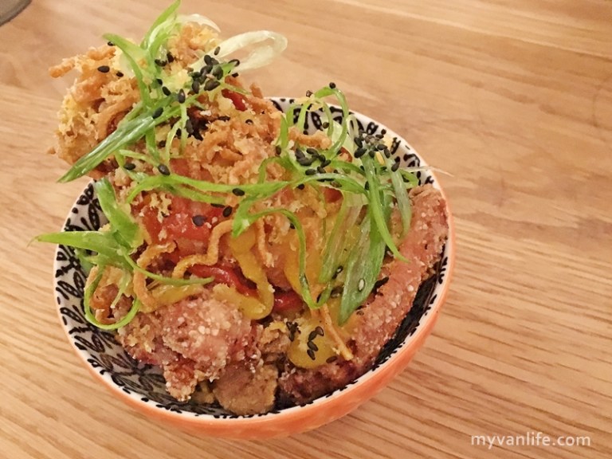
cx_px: 306
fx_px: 513
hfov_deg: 61.7
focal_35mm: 29
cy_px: 230
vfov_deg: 48.2
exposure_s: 1/15
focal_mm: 4.15
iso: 1250
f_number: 2.2
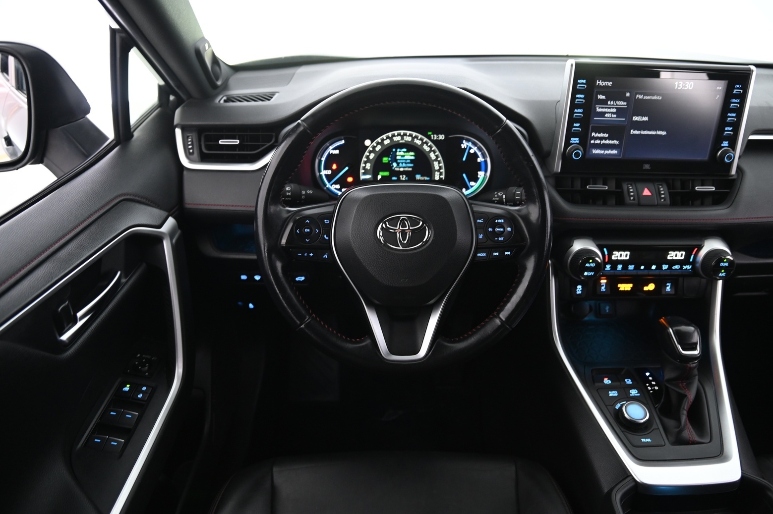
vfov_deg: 51.2
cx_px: 397
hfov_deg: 71.5
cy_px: 267
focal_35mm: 25
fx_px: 536
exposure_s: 1/15
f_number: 4
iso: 2000
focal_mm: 24
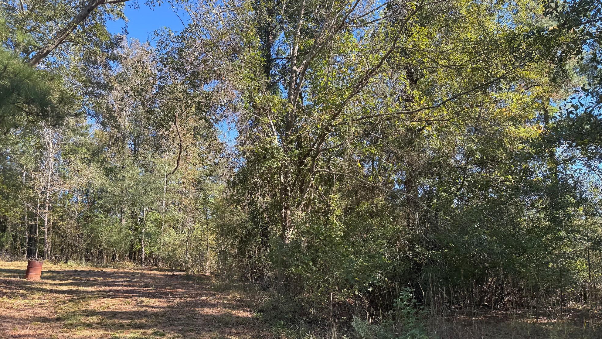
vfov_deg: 42.6
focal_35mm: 27
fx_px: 431
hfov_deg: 69.9
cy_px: 210
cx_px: 298
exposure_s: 1/535
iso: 80
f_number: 1.78
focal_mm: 6.76
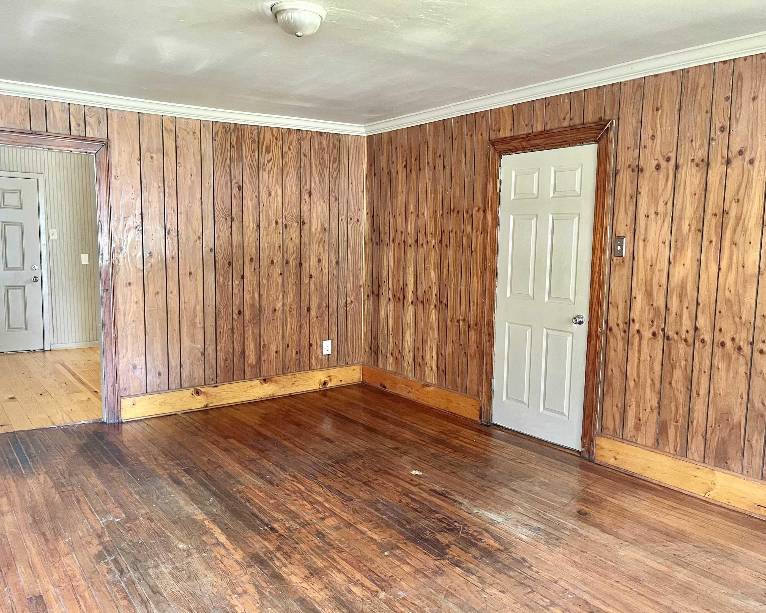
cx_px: 360
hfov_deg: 62.2
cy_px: 316
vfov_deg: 51.5
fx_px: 635
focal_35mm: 28
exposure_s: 1/60
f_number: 1.6
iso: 400
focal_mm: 5.1
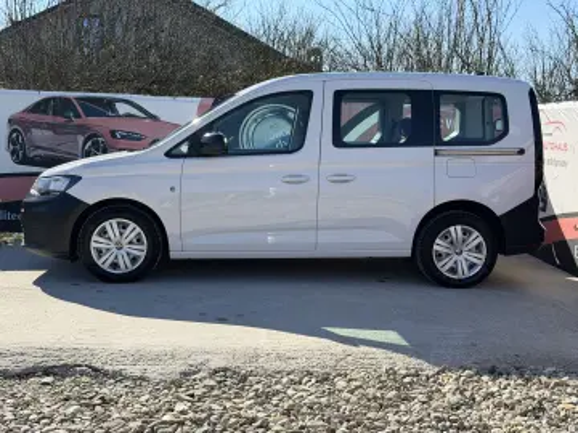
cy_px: 216
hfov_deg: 39.7
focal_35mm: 48
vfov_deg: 30.3
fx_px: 801
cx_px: 289
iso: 64
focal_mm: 6.76
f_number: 1.78
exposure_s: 1/2976
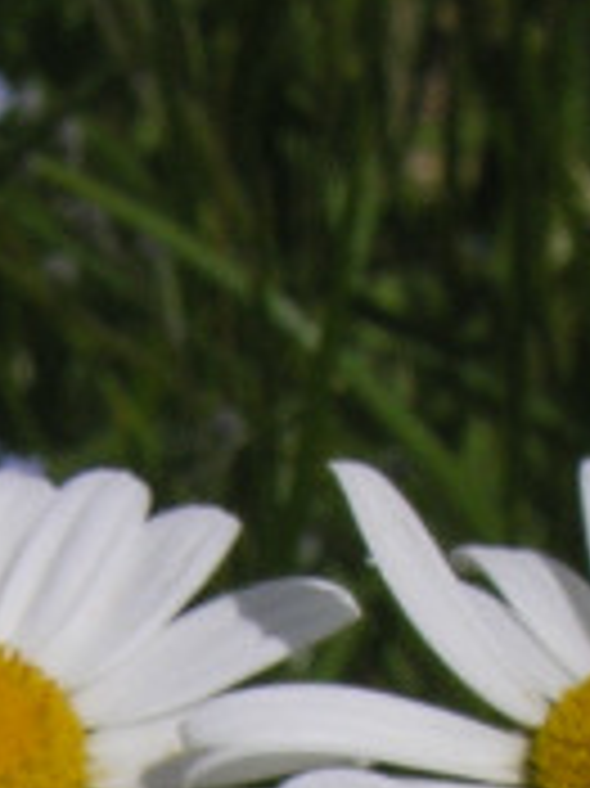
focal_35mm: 527
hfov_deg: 2.8
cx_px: -108
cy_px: 1961
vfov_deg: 3.7
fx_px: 11991
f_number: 7.4
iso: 50
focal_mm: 18
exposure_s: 1/398
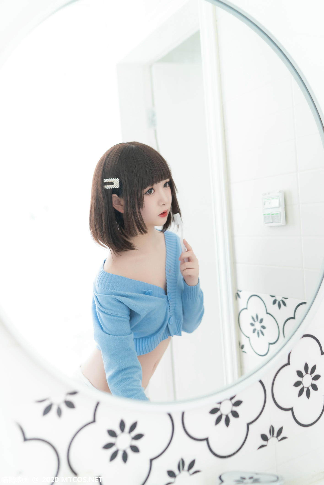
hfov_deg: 37.9
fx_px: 472
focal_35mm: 35
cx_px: 162
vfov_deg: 54.4
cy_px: 242
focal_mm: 35
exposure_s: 1/60
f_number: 2
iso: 500
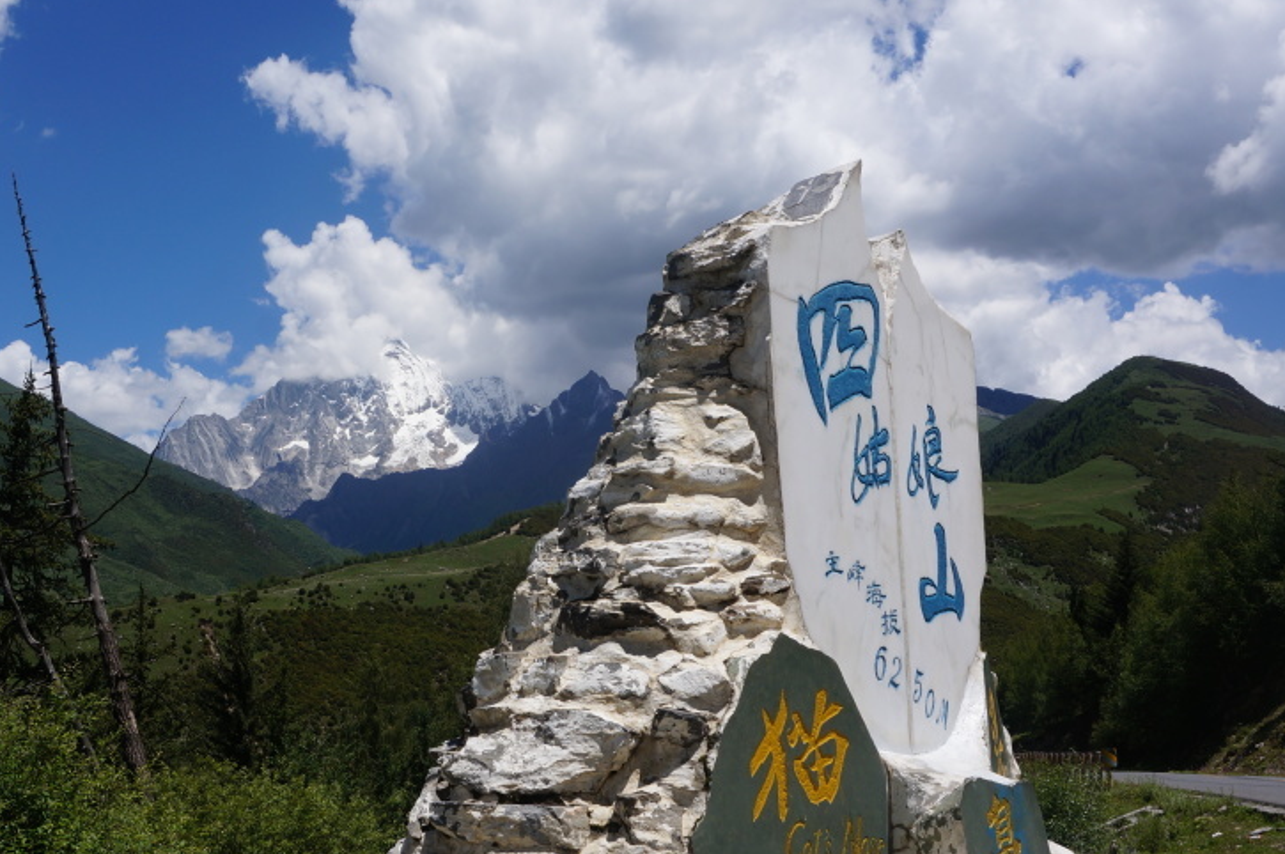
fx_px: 1737
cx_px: 525
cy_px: 539
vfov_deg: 27.5
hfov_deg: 40.4
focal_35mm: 49
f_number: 13
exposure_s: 1/200
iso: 100
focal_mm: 23
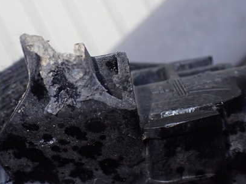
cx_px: 70
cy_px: 75
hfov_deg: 42.0
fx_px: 313
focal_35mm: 44
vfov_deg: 32.8
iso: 640
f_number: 2.3
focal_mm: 5.4
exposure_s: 1/125
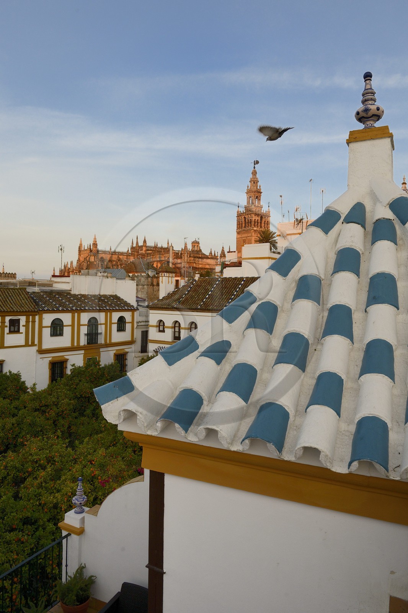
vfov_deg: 73.8
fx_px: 408
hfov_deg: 53.1
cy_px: 306
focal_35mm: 24
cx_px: 204
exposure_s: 1/320
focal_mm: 24
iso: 800
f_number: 8
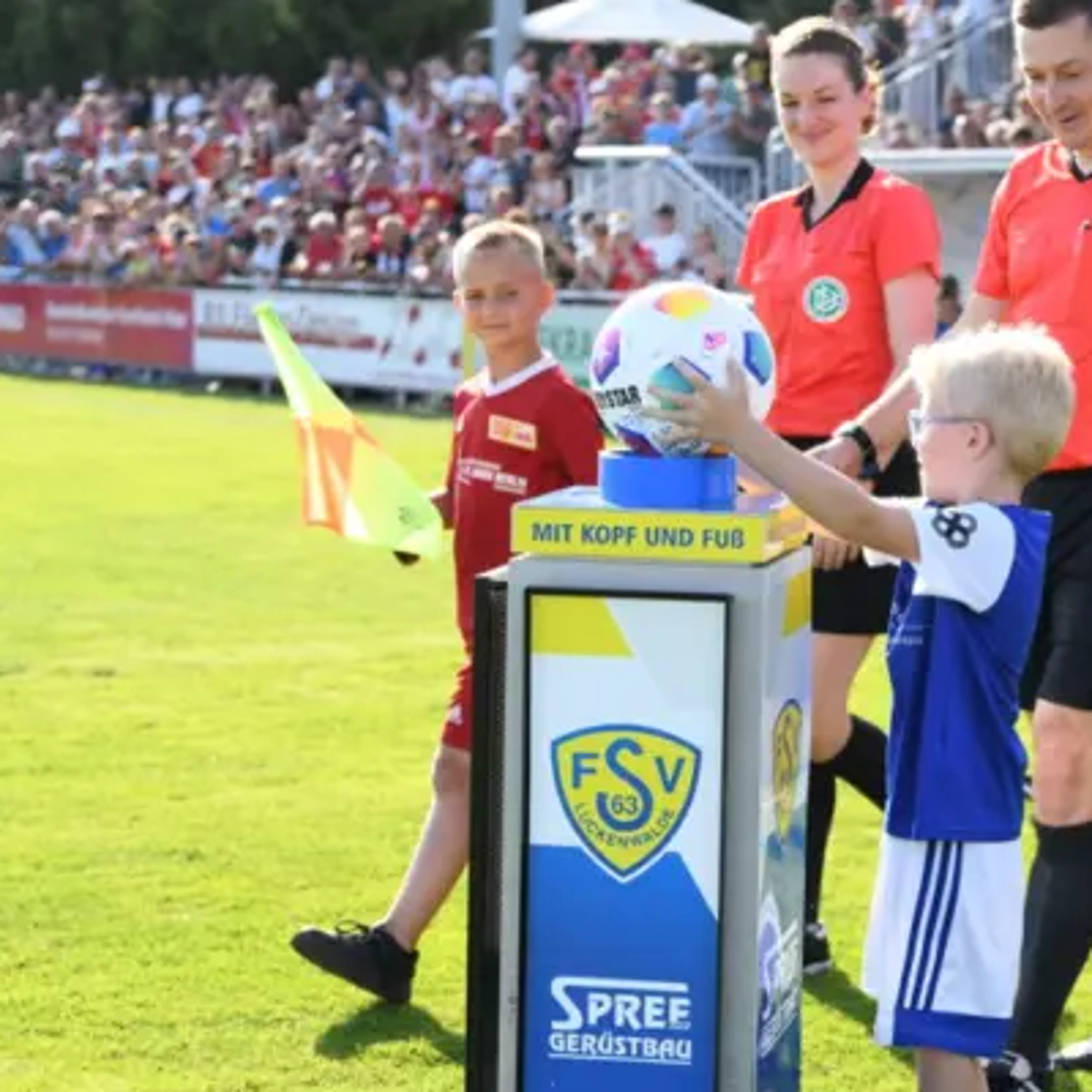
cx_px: 1108
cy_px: 489
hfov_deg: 19.3
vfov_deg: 19.9
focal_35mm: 87
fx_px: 3105
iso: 220
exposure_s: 1/1000
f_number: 2.8
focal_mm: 40
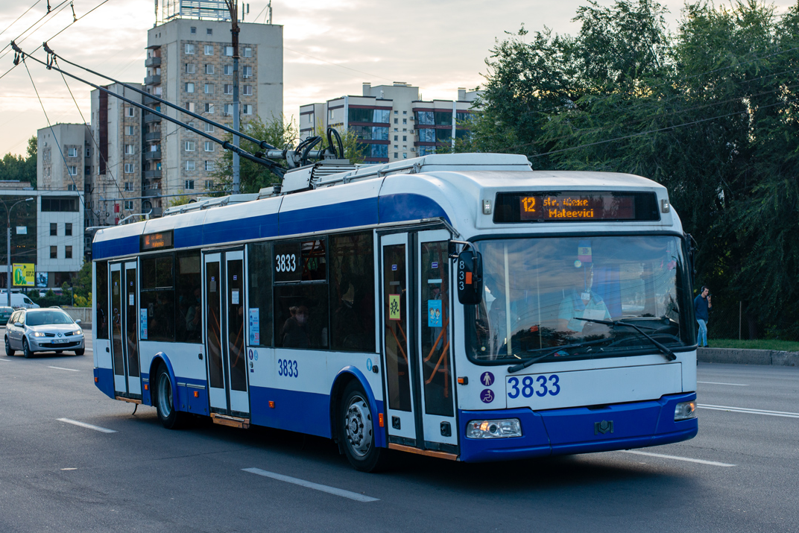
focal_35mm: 56
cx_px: 427
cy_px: 247
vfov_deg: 24.2
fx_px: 1243
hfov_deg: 35.6
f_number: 4.5
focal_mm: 50
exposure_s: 1/400
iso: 250
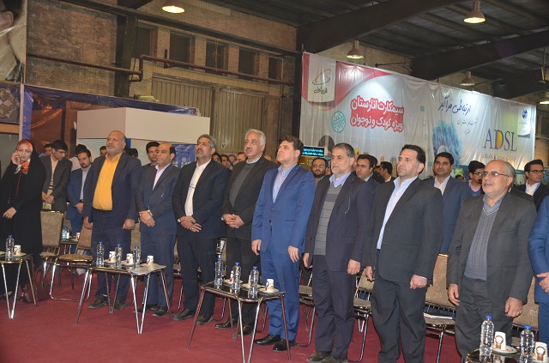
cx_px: 274
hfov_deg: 46.5
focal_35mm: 42
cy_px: 182
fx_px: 639
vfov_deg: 31.7
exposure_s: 1/60
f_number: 4
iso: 800
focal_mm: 28
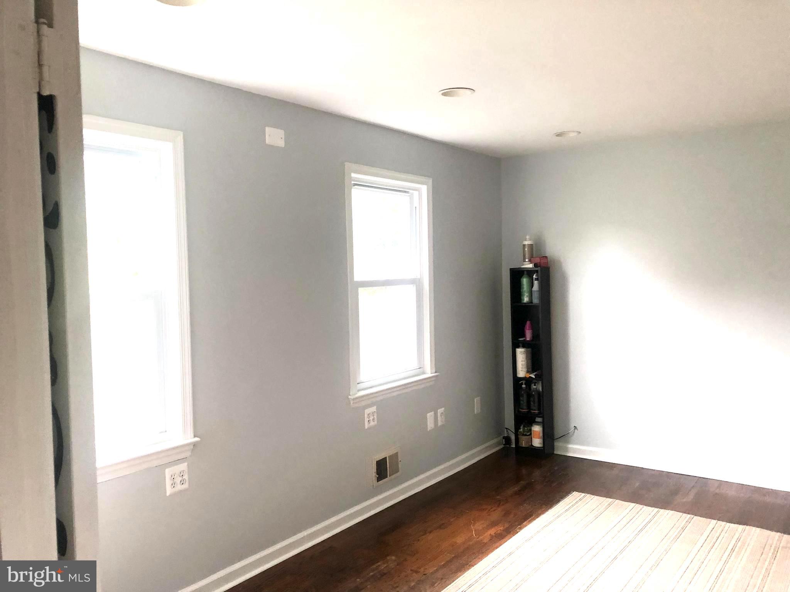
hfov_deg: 63.4
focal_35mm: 28
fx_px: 639
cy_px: 296
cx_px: 395
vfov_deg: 49.7
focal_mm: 4
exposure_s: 1/30
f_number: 1.8
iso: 40
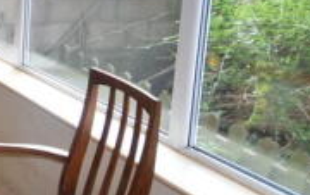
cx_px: -204
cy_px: -4
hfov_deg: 22.9
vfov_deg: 19.7
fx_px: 541
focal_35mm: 64
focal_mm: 11.5
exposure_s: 1/125
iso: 800
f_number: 5.6
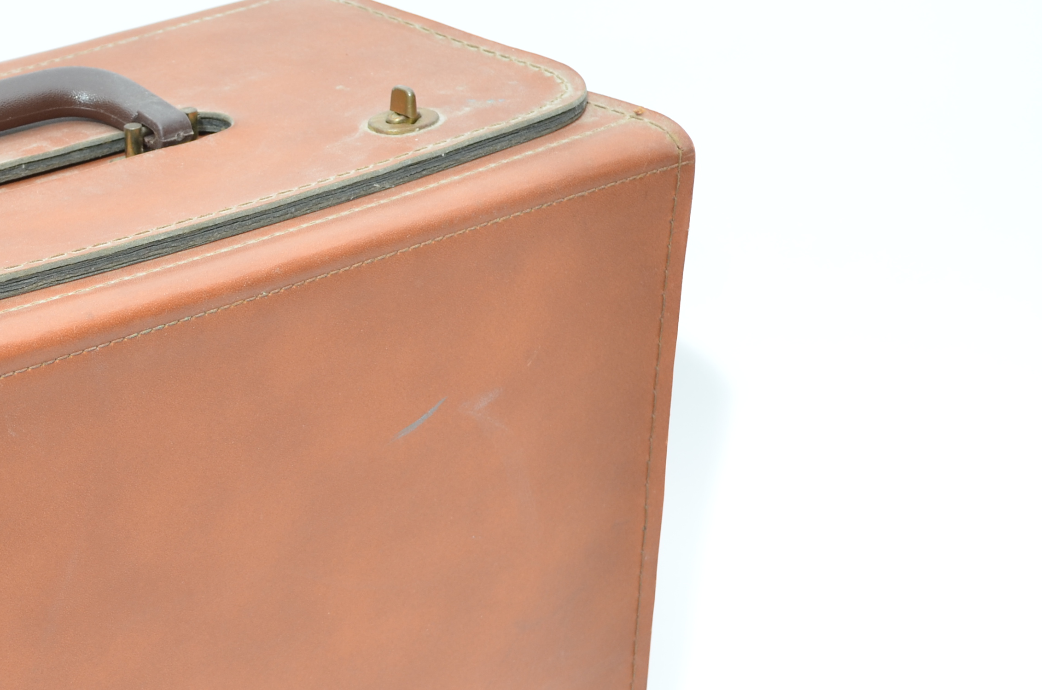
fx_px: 2831
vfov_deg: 13.8
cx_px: -6
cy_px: 613
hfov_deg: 20.2
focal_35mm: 98
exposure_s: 1/125
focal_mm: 30
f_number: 5.6
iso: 250
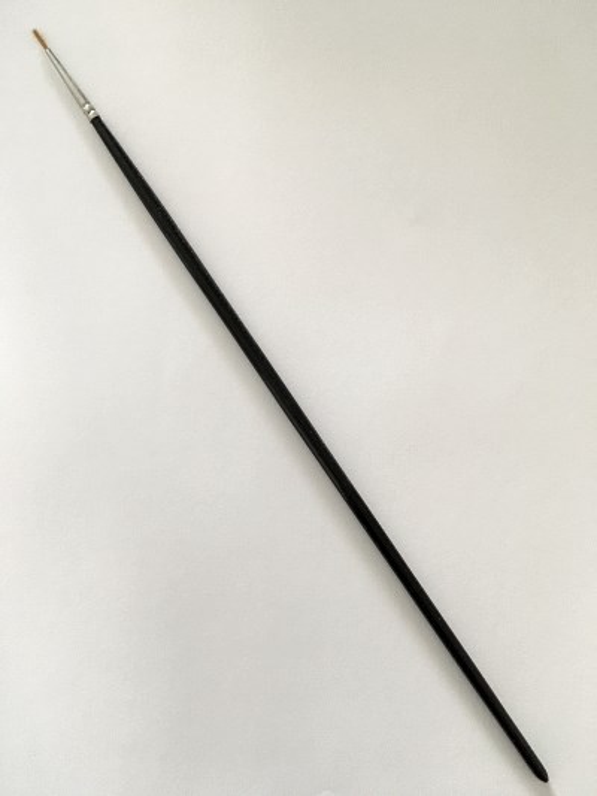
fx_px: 667
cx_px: 298
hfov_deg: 48.2
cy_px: 398
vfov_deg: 61.6
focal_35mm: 29
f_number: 2.2
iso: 200
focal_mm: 4.15
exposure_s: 1/25
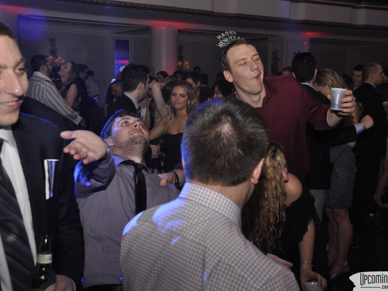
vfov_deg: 27.5
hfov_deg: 36.2
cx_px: 202
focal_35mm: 53
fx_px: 594
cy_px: 147
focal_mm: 32
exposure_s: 1/60
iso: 400
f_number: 5
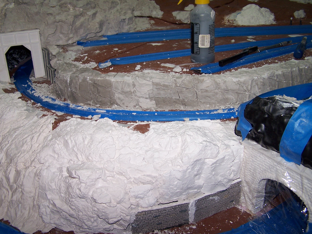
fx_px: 343
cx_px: 156
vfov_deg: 37.7
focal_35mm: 38
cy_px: 117
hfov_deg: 49.0
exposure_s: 1/60
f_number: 2.8
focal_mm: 6.3
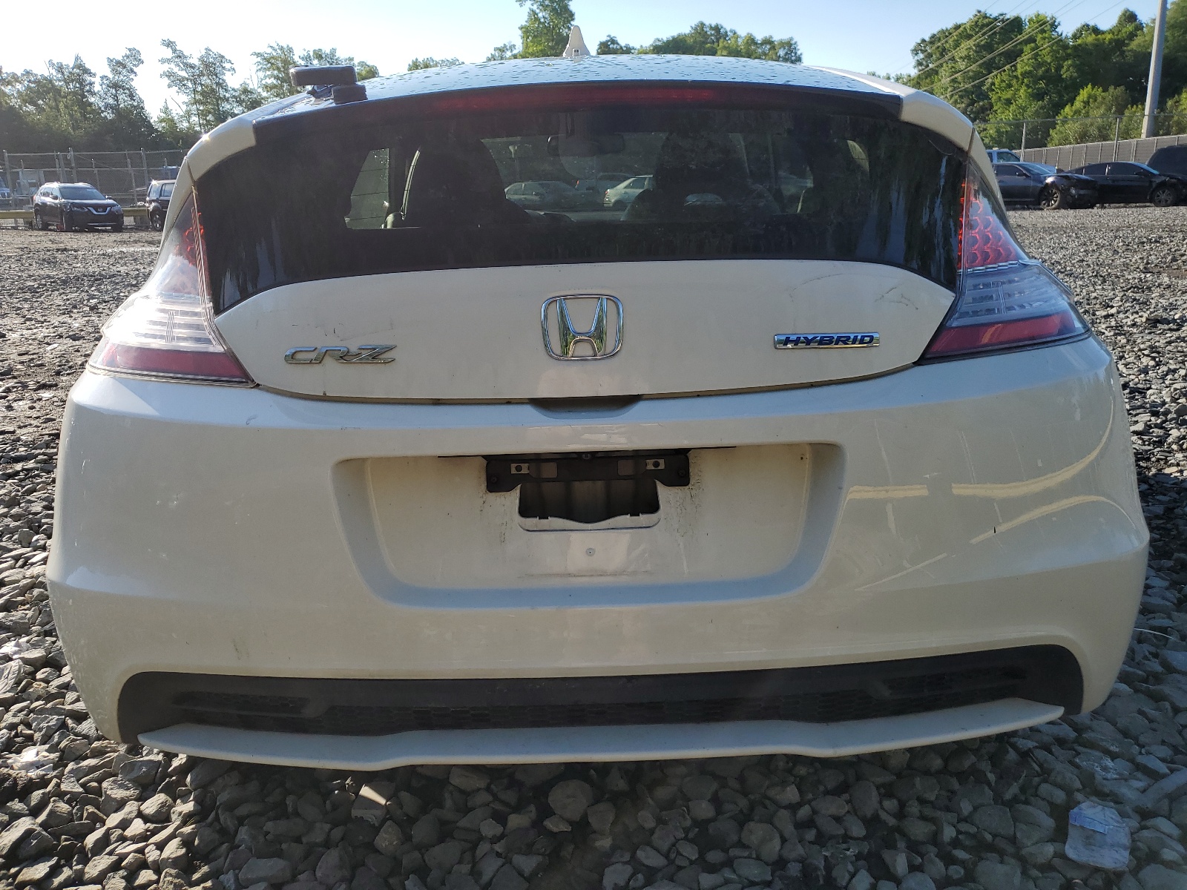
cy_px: 445
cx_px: 594
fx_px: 892
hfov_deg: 67.3
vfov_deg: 53.1
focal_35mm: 26
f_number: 1.5
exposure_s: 1/2000
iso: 50
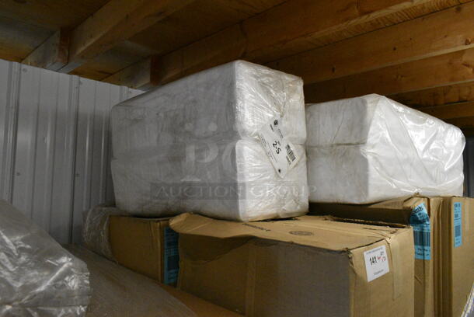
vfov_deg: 48.0
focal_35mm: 27
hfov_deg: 67.3
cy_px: 158
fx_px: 356
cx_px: 237
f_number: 10
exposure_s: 1/400
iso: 6400
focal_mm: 18
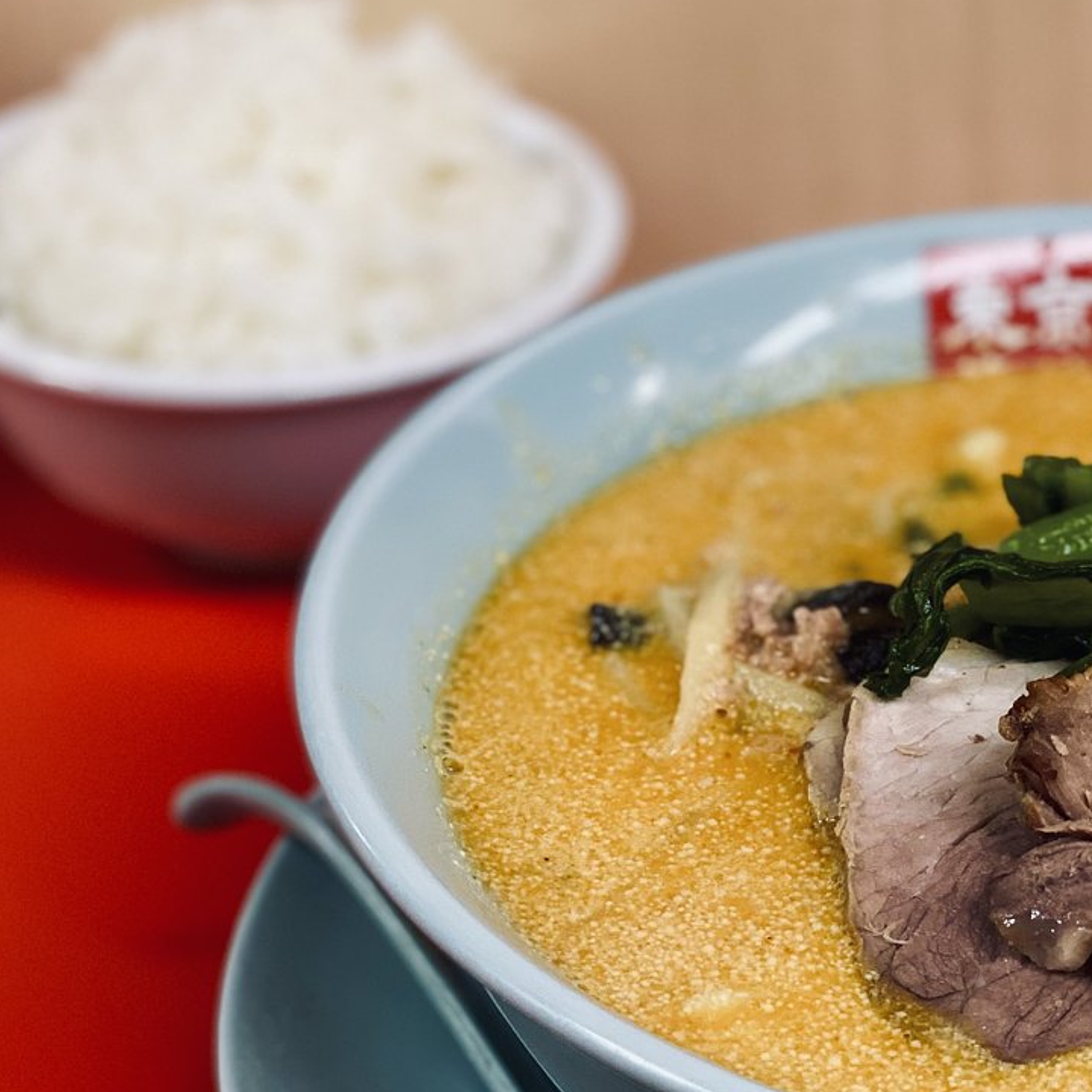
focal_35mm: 98
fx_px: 3498
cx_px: 877
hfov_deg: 17.6
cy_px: 731
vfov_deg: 17.7
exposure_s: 1/50
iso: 125
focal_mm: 6
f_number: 2
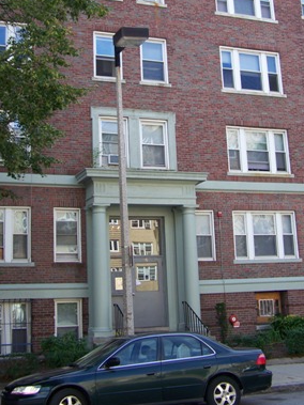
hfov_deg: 28.0
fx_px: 609
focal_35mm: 52
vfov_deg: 36.5
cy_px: 141
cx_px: 155
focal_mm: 6.3
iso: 64
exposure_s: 1/200
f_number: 2.8
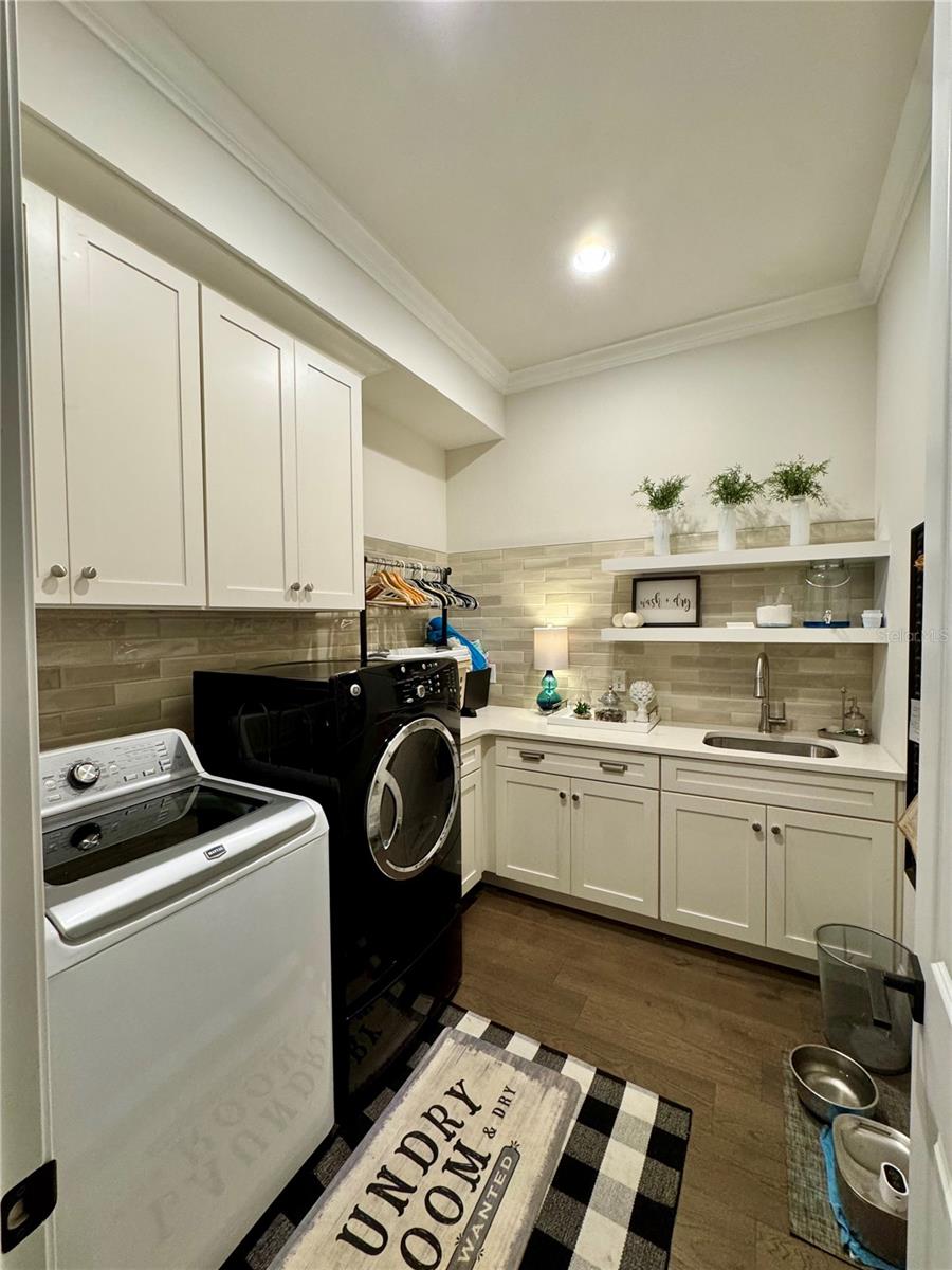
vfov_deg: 102.1
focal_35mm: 14
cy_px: 635
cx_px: 476
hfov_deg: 85.7
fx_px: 513
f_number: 2.2
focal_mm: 2.22
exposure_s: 1/60
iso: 250
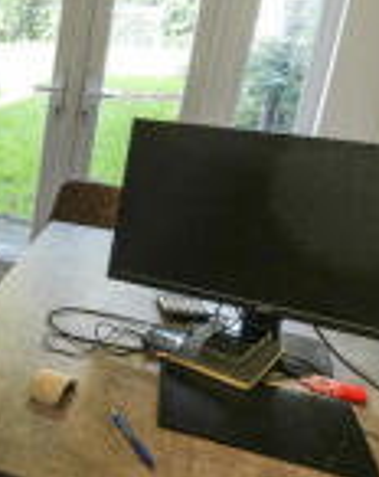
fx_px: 648
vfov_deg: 40.2
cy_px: 188
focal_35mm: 46
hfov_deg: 25.8
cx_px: -163
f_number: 4
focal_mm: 10
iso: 800
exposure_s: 1/160
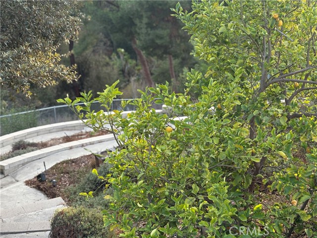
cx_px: 158
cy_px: 119
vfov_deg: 28.0
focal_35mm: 52
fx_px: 476
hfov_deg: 36.8
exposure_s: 1/243
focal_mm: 5.96
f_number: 1.6
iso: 80
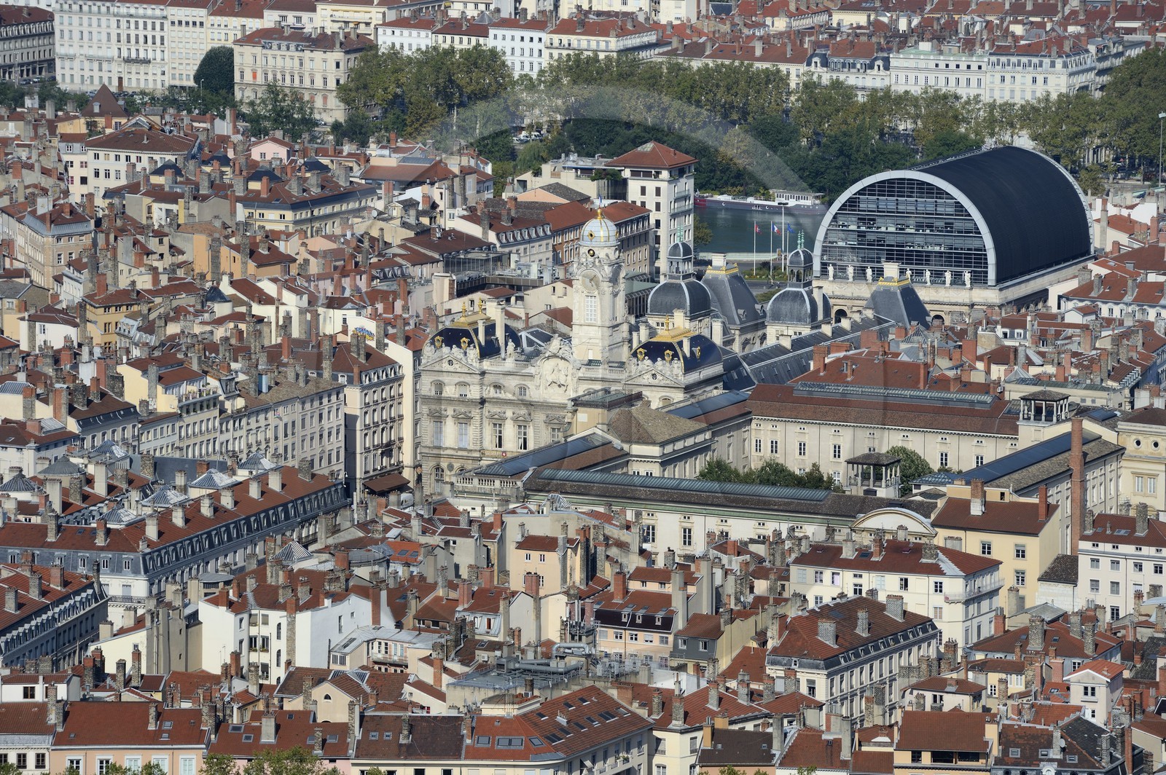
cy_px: 388
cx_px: 583
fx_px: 6472
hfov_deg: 10.3
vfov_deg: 6.9
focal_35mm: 200
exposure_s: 1/250
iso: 100
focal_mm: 200
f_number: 11
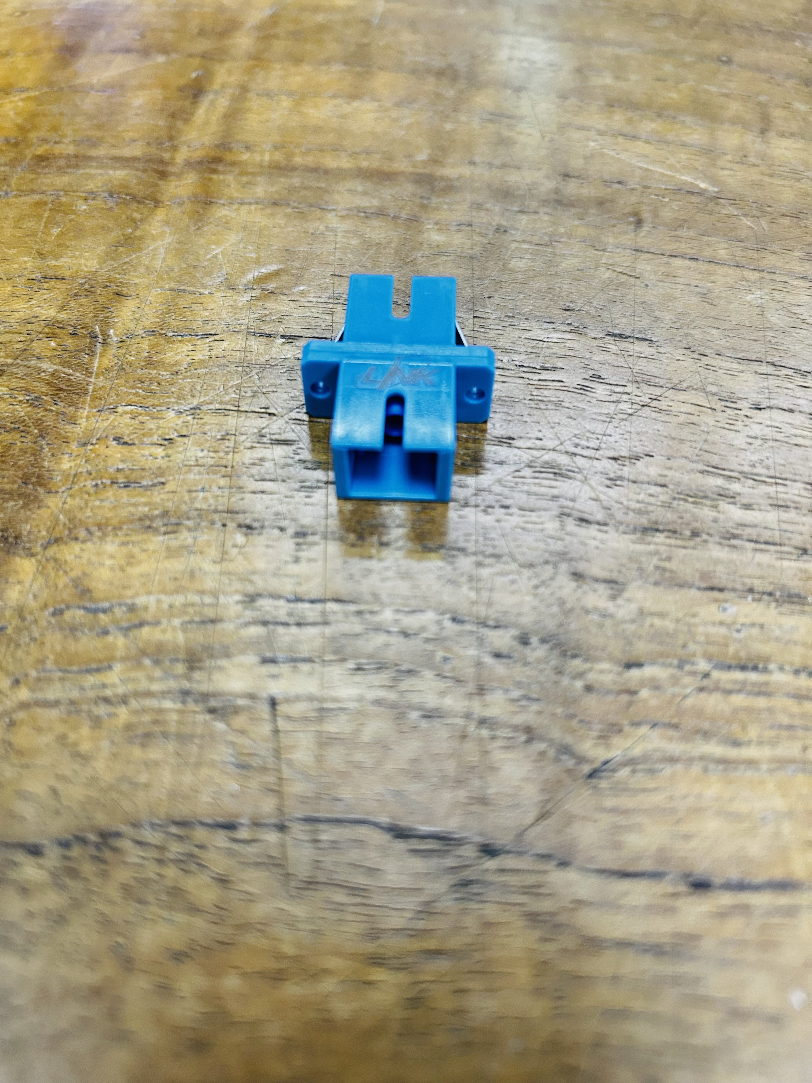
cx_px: 406
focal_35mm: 26
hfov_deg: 53.1
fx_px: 813
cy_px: 542
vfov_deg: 67.3
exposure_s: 1/50
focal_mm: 5.7
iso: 250
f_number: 1.5
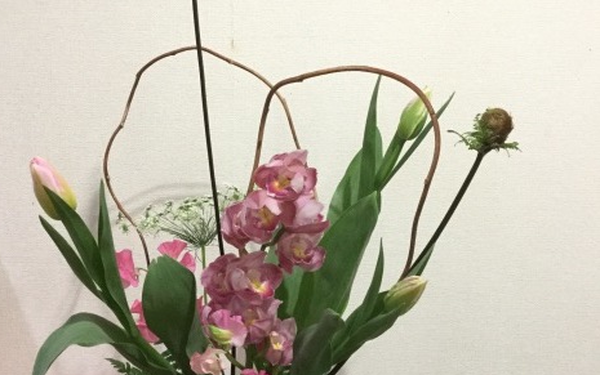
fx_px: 736
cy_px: 215
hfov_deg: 44.3
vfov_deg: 28.6
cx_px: 294
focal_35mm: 45
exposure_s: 1/20
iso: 200
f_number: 2.4
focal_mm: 3.3
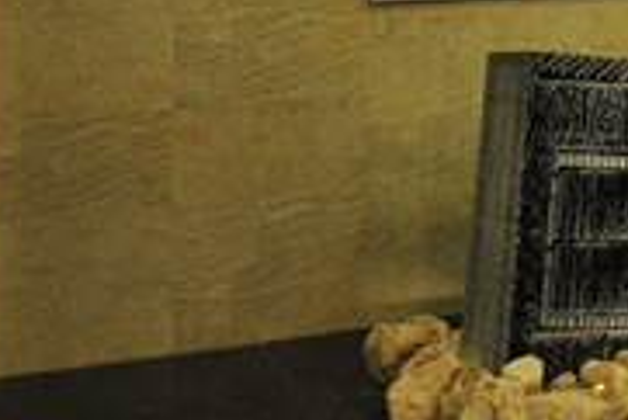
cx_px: 760
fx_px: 1501
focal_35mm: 86
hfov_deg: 21.8
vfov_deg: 14.8
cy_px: -215
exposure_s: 1/80
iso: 1000
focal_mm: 24
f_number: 2.8
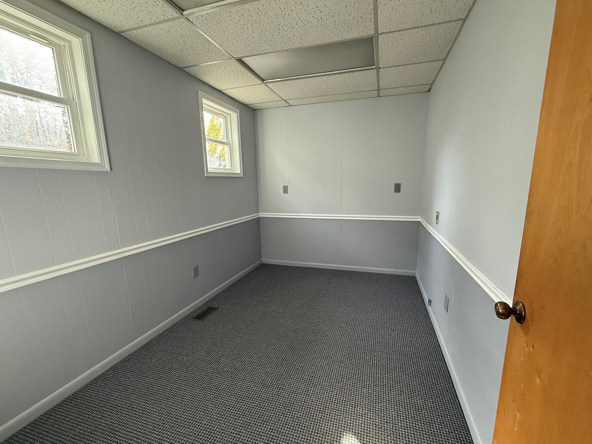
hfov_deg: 98.1
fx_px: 257
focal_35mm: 15
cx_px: 307
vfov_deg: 81.7
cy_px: 230
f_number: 2.2
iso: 200
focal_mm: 2.22
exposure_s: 1/120
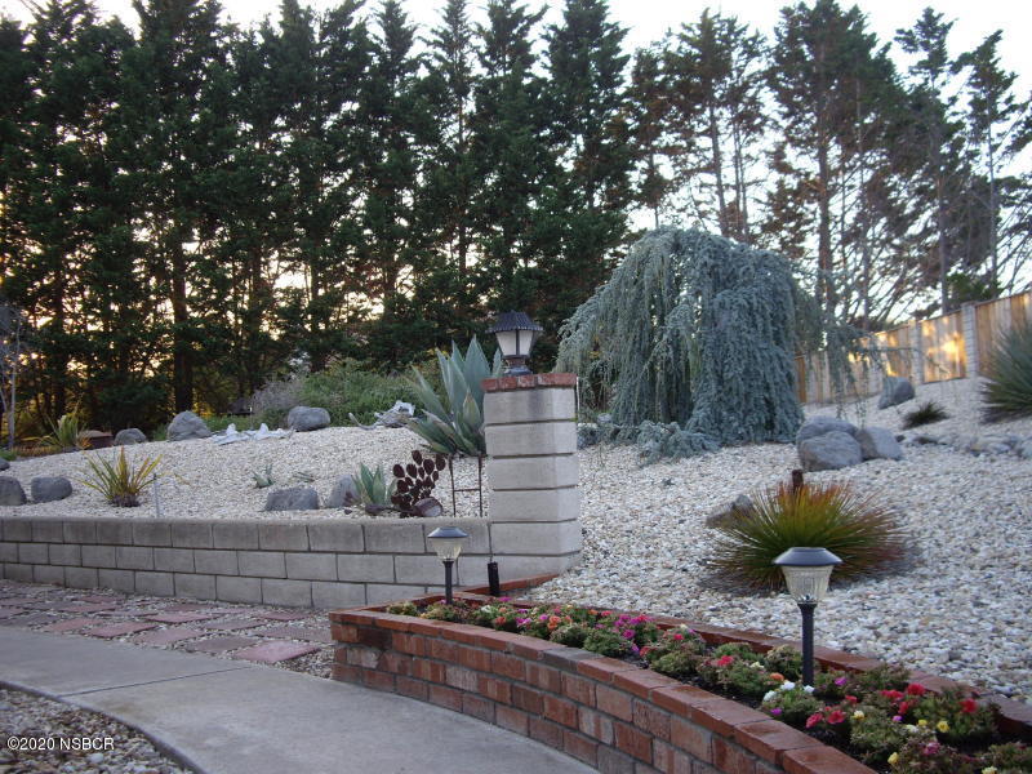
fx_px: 1133
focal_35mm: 38
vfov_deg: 37.7
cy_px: 387
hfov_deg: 49.0
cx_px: 516
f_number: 2.8
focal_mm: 7.9
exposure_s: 1/100
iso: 100
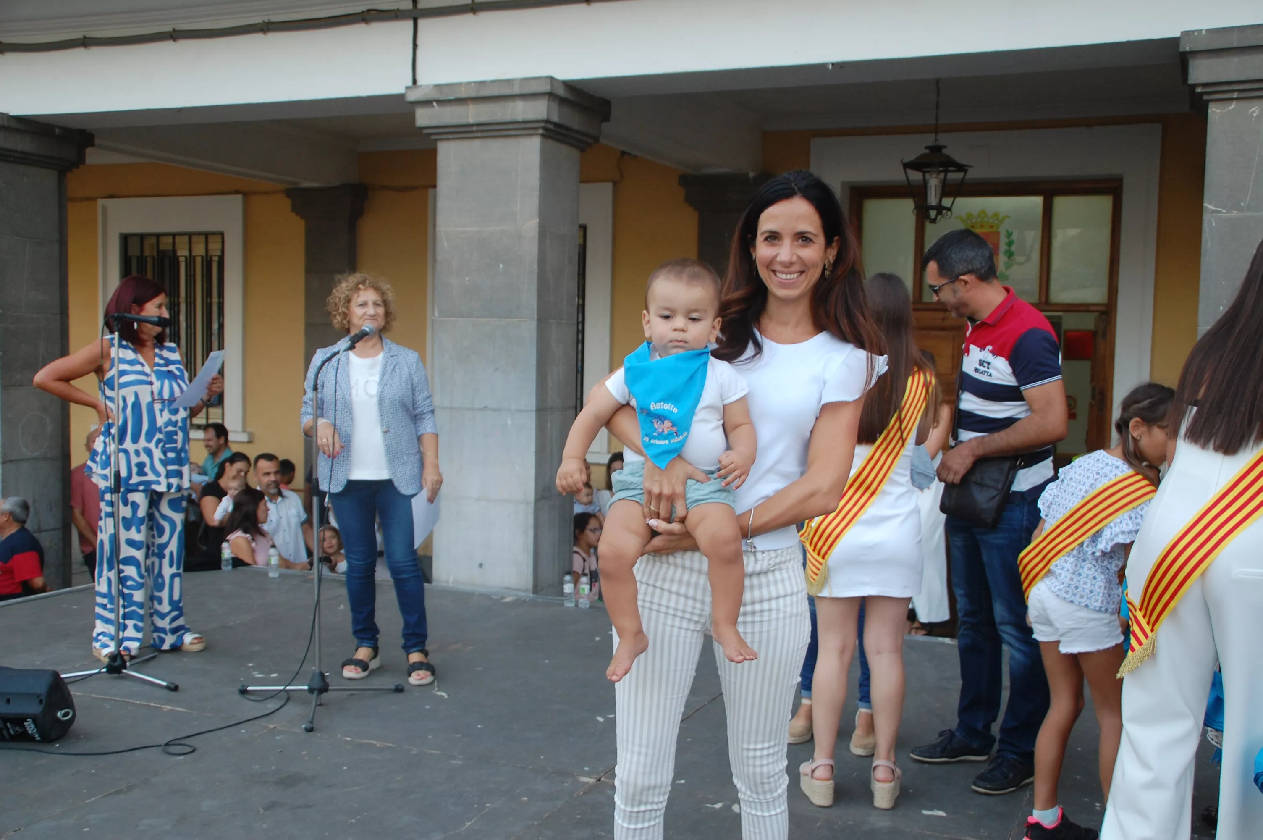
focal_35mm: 38
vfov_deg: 35.4
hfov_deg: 51.3
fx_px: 1314
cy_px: 420
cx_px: 632
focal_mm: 25
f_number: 5
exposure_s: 1/100
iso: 400
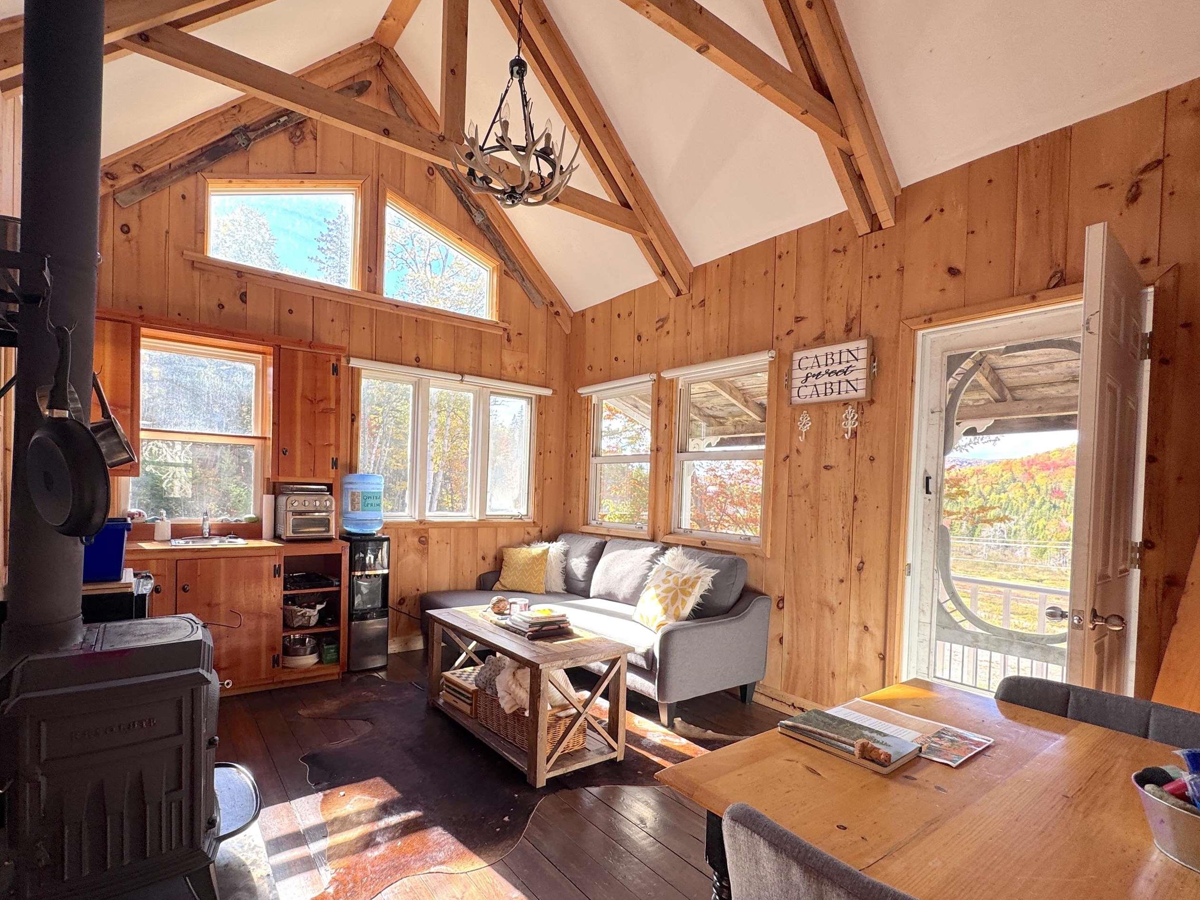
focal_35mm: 17
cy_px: 501
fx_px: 589
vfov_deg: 74.5
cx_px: 547
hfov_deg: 90.8
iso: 40
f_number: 2.2
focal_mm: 2.22
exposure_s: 1/99
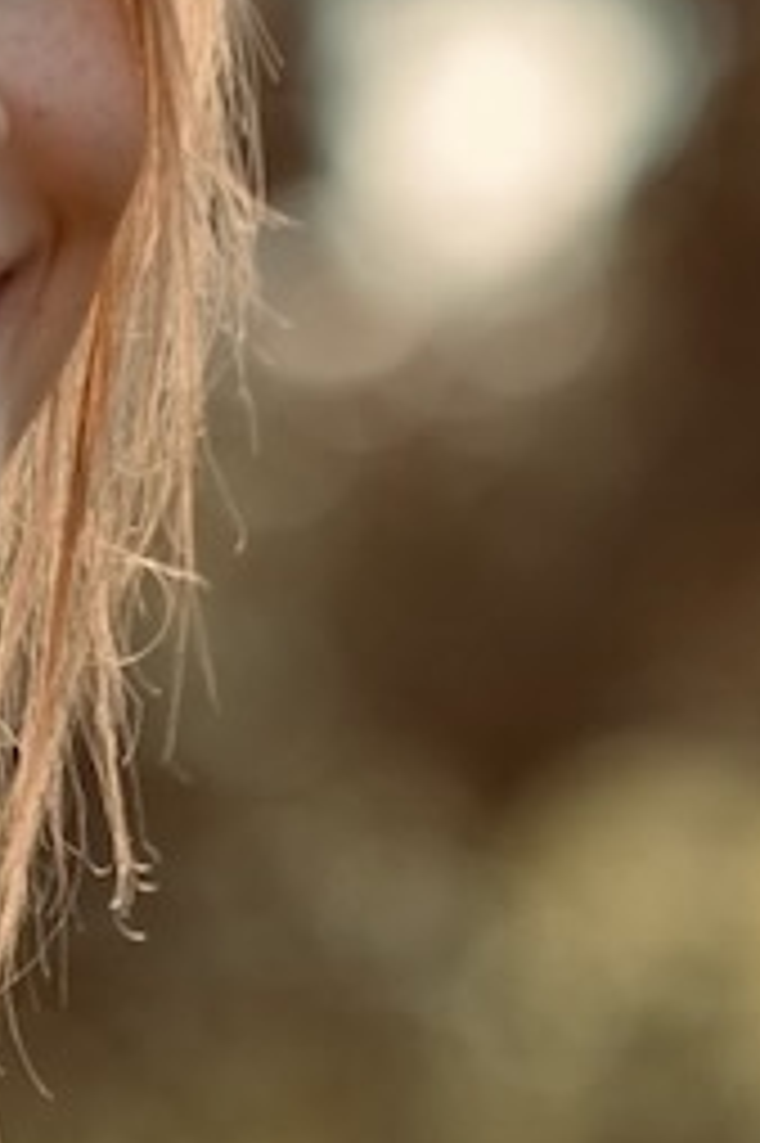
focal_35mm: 515
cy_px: 1156
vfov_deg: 4.0
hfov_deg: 2.7
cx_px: -596
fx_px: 16329
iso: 250
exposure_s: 1/1000
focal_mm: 102
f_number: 3.2
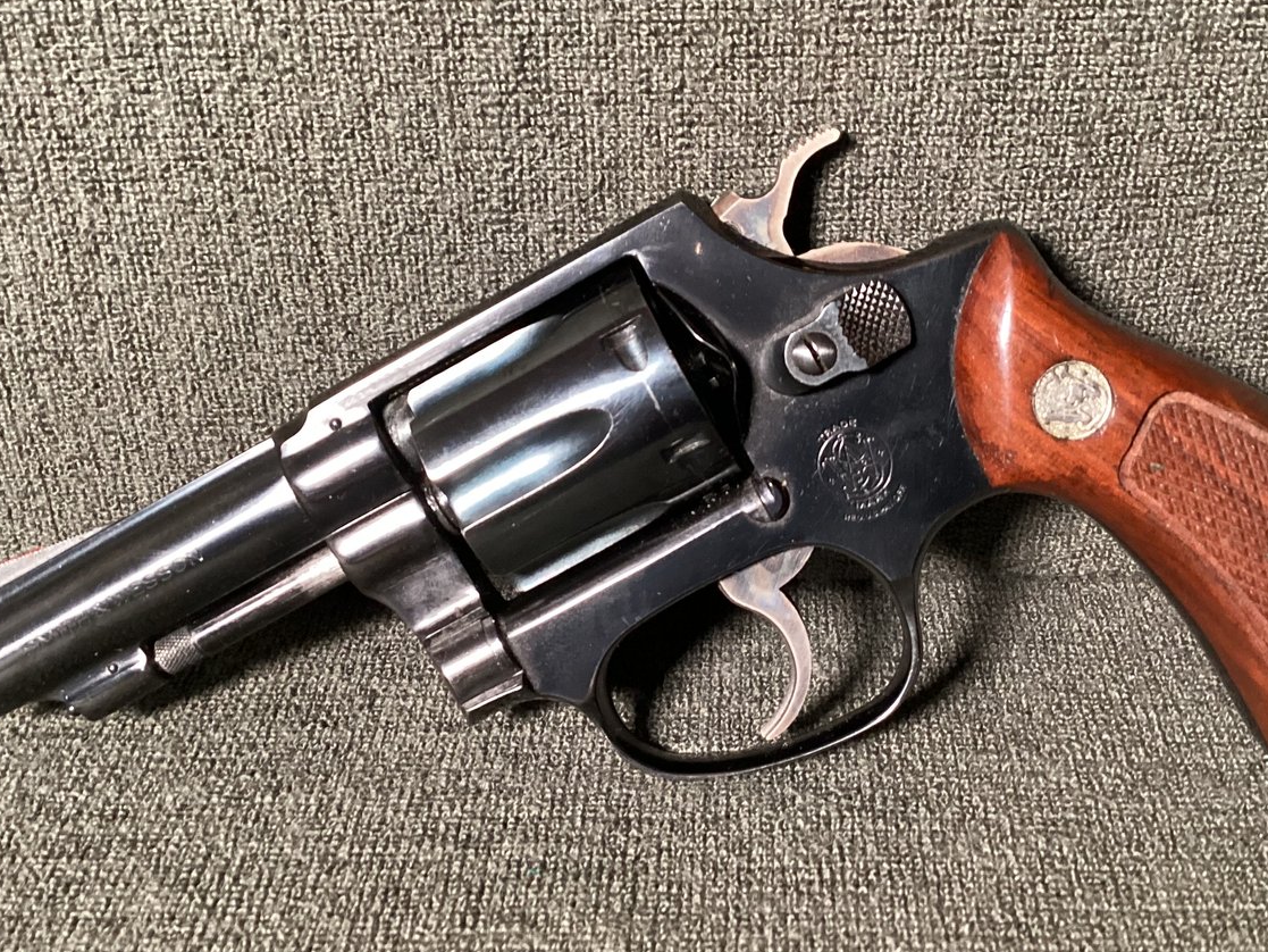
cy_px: 467
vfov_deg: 34.4
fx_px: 1539
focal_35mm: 42
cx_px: 699
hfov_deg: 44.7
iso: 400
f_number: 2.4
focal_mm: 3.3
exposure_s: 1/40
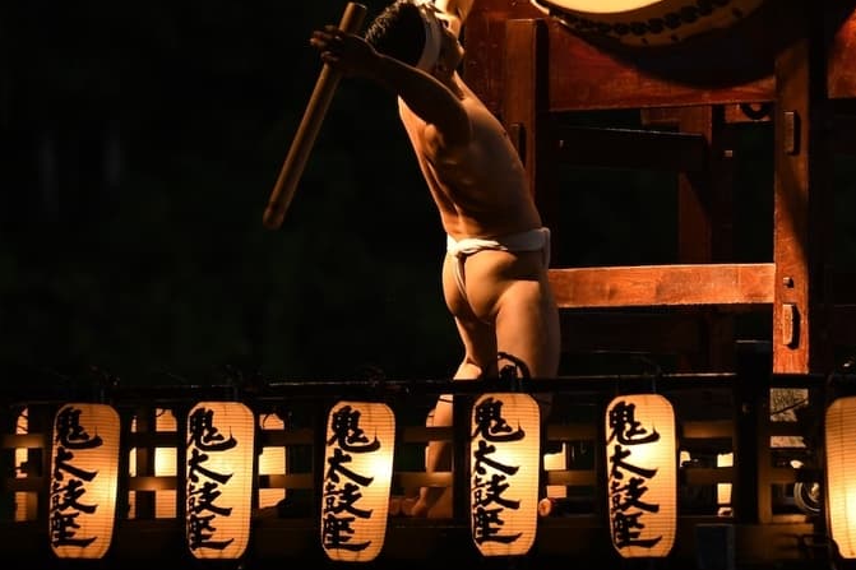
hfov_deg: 7.4
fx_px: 6632
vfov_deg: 4.9
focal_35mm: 279
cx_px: 773
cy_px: 99
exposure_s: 1/200
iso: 1000
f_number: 2.8
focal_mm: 130
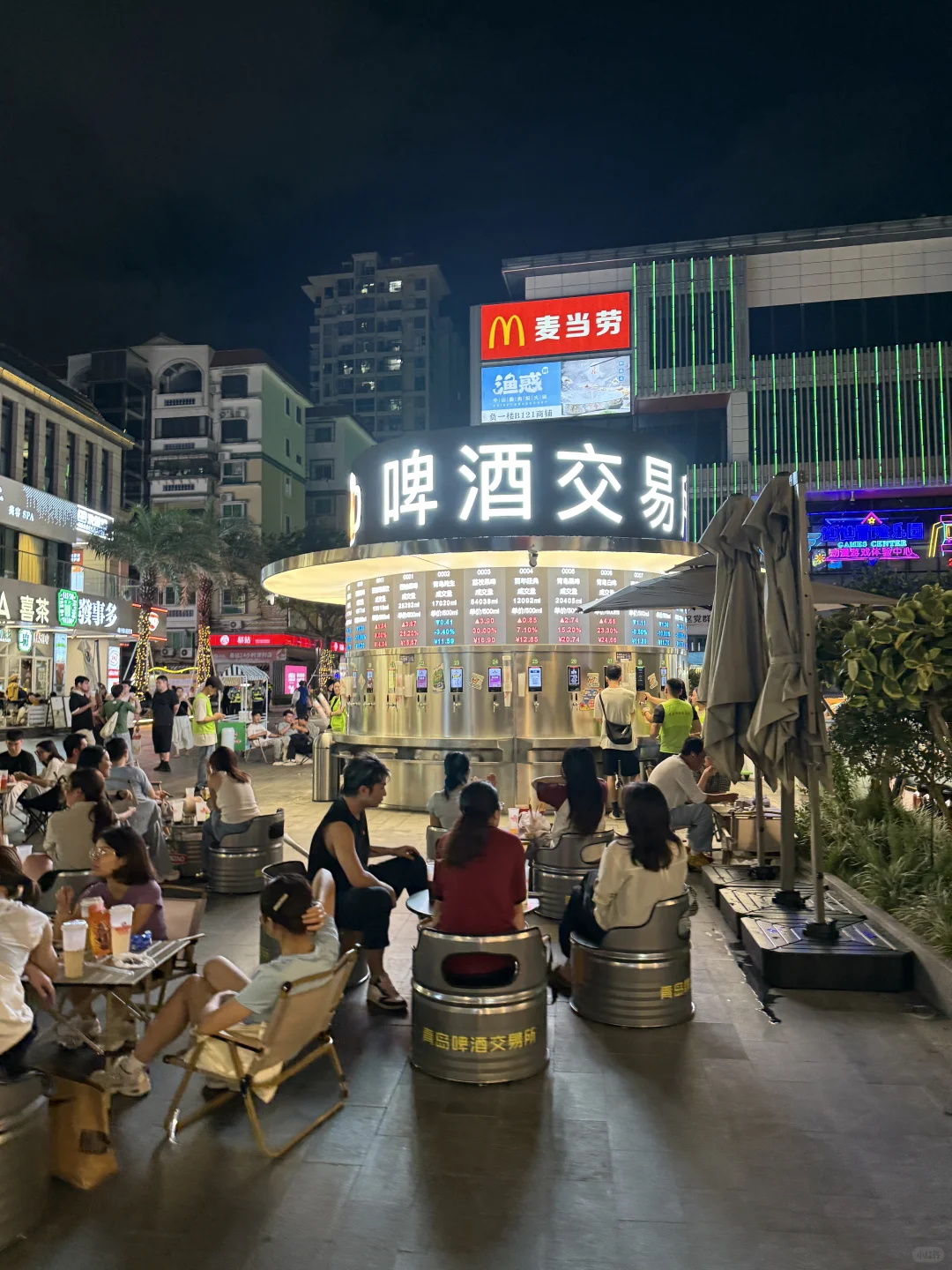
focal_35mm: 24
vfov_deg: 71.6
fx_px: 880
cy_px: 635
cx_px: 476
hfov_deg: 56.8
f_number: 1.78
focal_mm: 6.76
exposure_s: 1/60
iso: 250
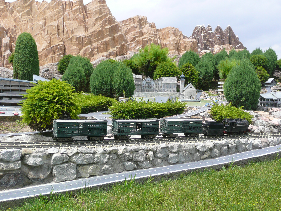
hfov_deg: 42.1
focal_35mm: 45
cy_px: 106
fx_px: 365
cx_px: 140
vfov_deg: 32.2
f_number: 4.1
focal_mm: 7.3
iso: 100
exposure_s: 1/640
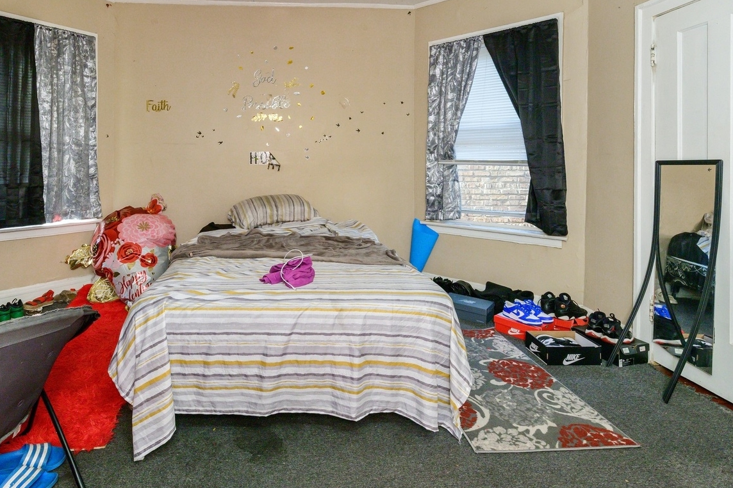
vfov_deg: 69.0
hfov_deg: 92.0
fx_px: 346
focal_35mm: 17
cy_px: 176
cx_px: 290
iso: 200
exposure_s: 1/160
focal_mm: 12
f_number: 8
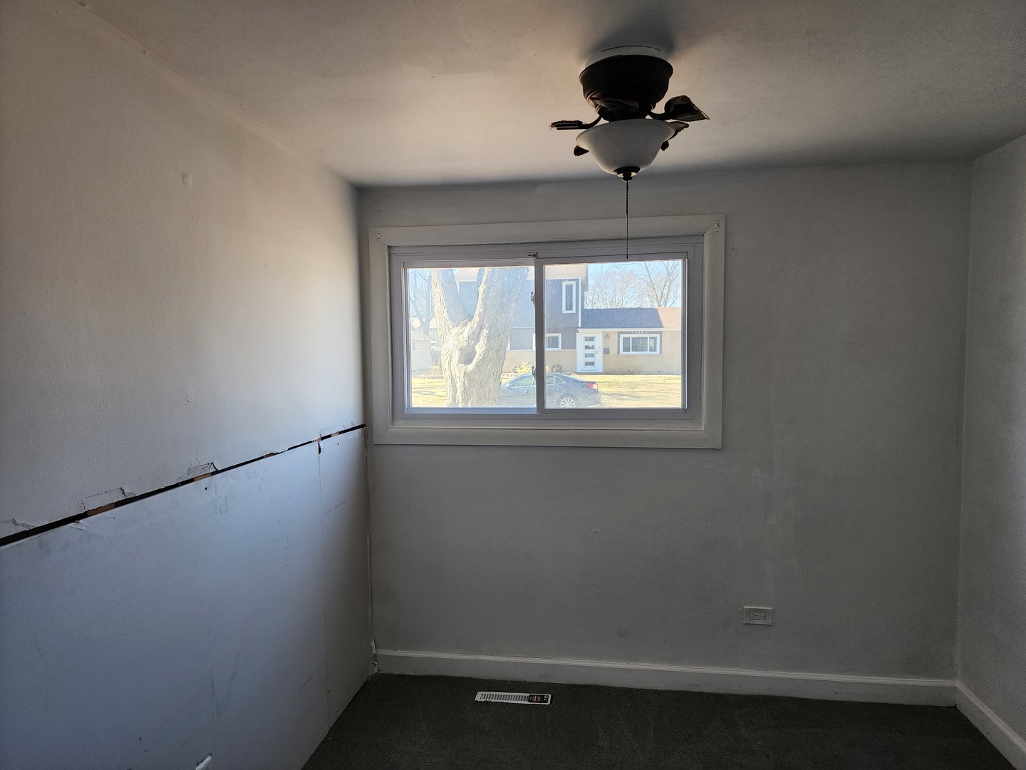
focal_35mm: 23
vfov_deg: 58.9
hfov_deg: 73.9
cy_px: 385
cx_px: 513
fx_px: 682
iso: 125
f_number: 1.8
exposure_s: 1/180
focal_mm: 6.4
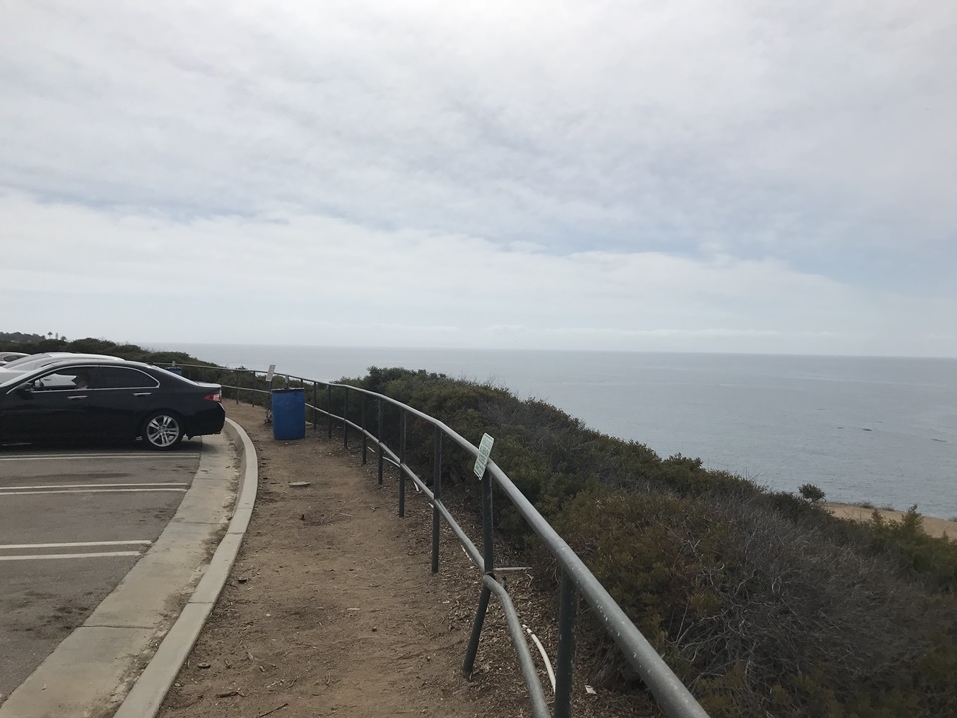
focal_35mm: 28
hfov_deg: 63.4
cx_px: 478
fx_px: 774
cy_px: 359
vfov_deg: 49.7
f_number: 1.8
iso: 20
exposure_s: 1/6410
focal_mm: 3.99
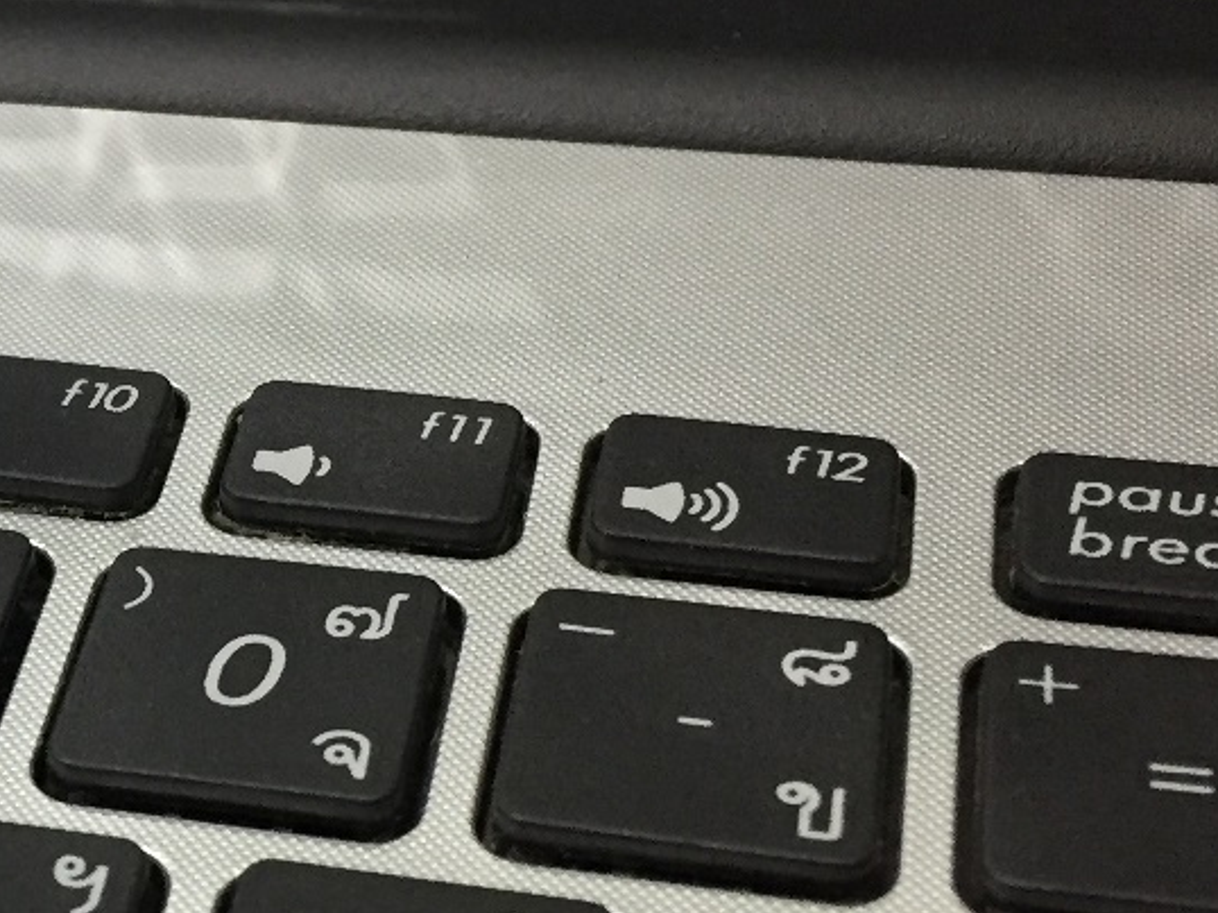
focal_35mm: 88
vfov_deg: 16.8
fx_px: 3095
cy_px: 419
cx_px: -129
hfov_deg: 21.1
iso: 200
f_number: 2.2
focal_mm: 4.15
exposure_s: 1/33
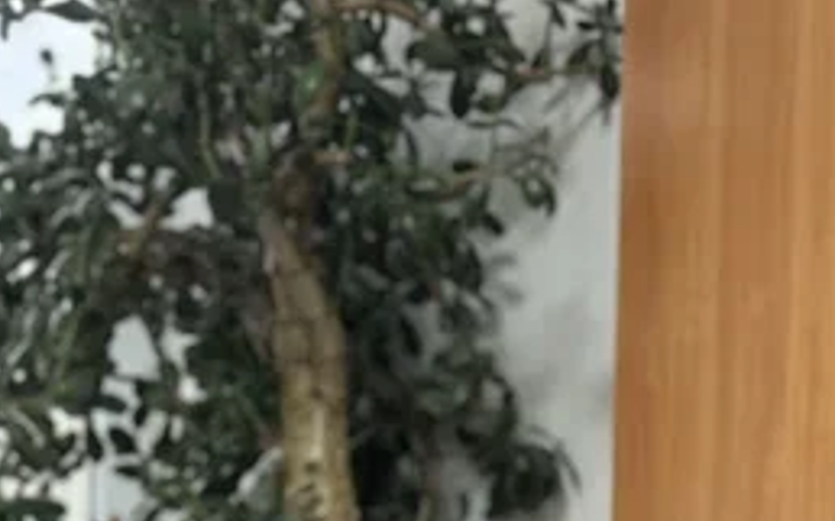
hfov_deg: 21.4
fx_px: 2184
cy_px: 778
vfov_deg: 12.9
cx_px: 654
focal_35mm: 96
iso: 125
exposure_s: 1/50
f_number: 1.5
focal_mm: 5.7
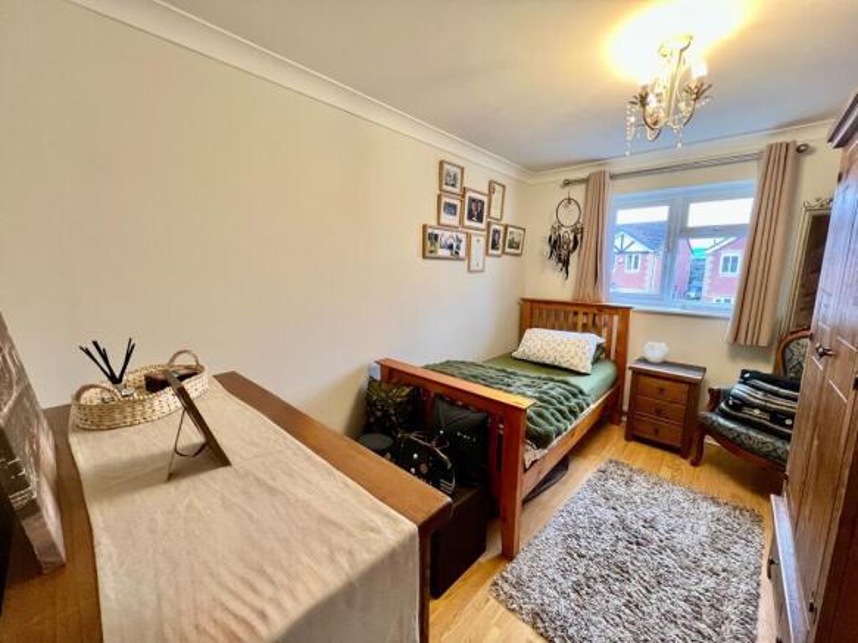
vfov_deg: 89.9
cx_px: 429
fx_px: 322
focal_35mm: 13
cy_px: 322
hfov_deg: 106.2
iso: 250
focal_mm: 1.57
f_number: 1.8
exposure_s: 1/50
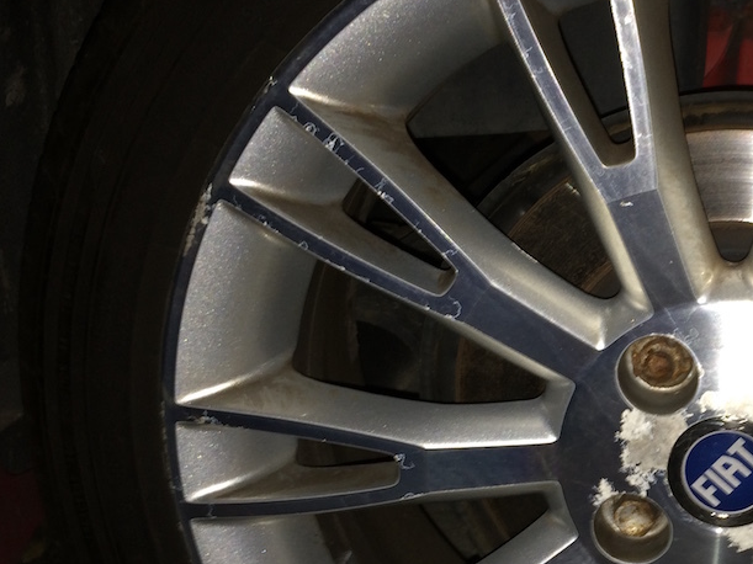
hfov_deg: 31.8
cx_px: 710
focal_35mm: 57
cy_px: 363
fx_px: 1240
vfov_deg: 25.5
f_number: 2.2
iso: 50
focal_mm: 4.15
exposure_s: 1/17
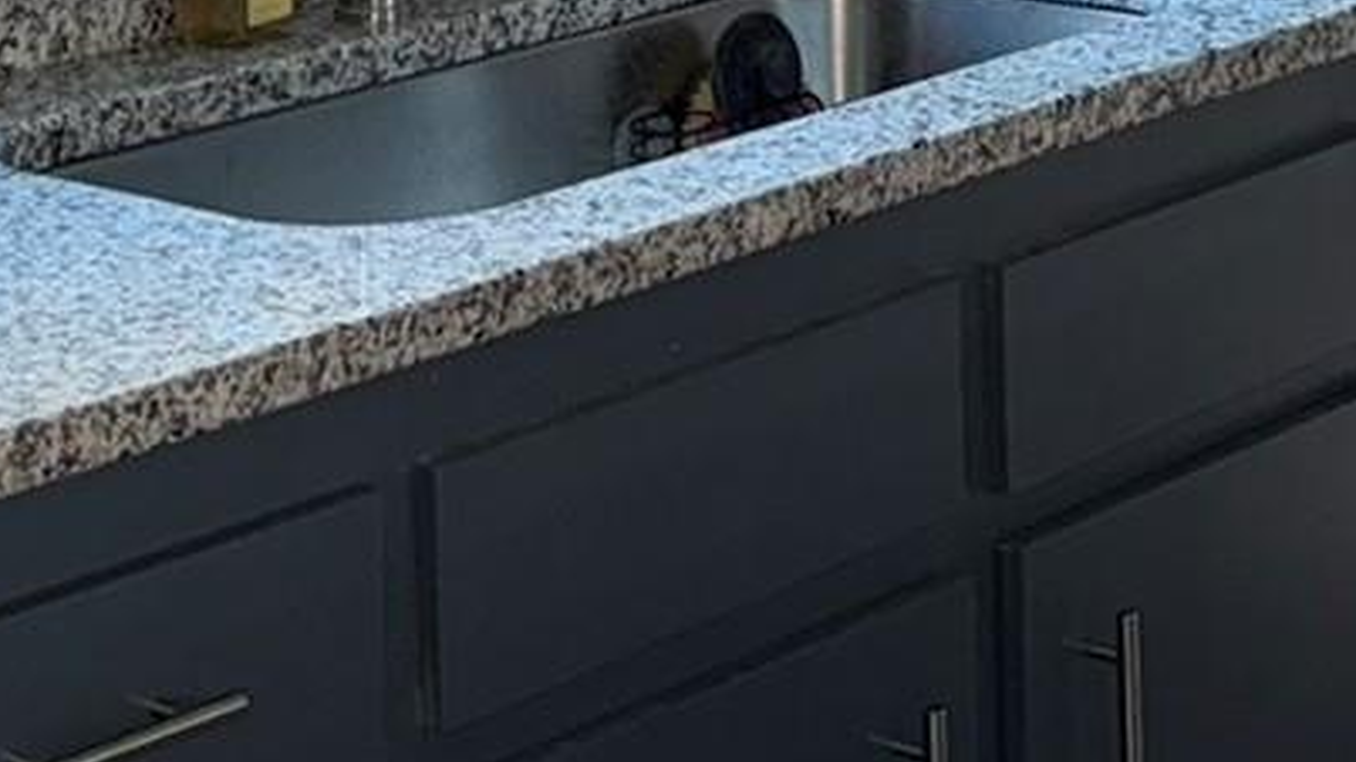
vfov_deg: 10.3
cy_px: -958
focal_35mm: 104
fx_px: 3739
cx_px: 1143
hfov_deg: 20.3
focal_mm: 6.76
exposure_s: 1/17
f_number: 1.78
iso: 125
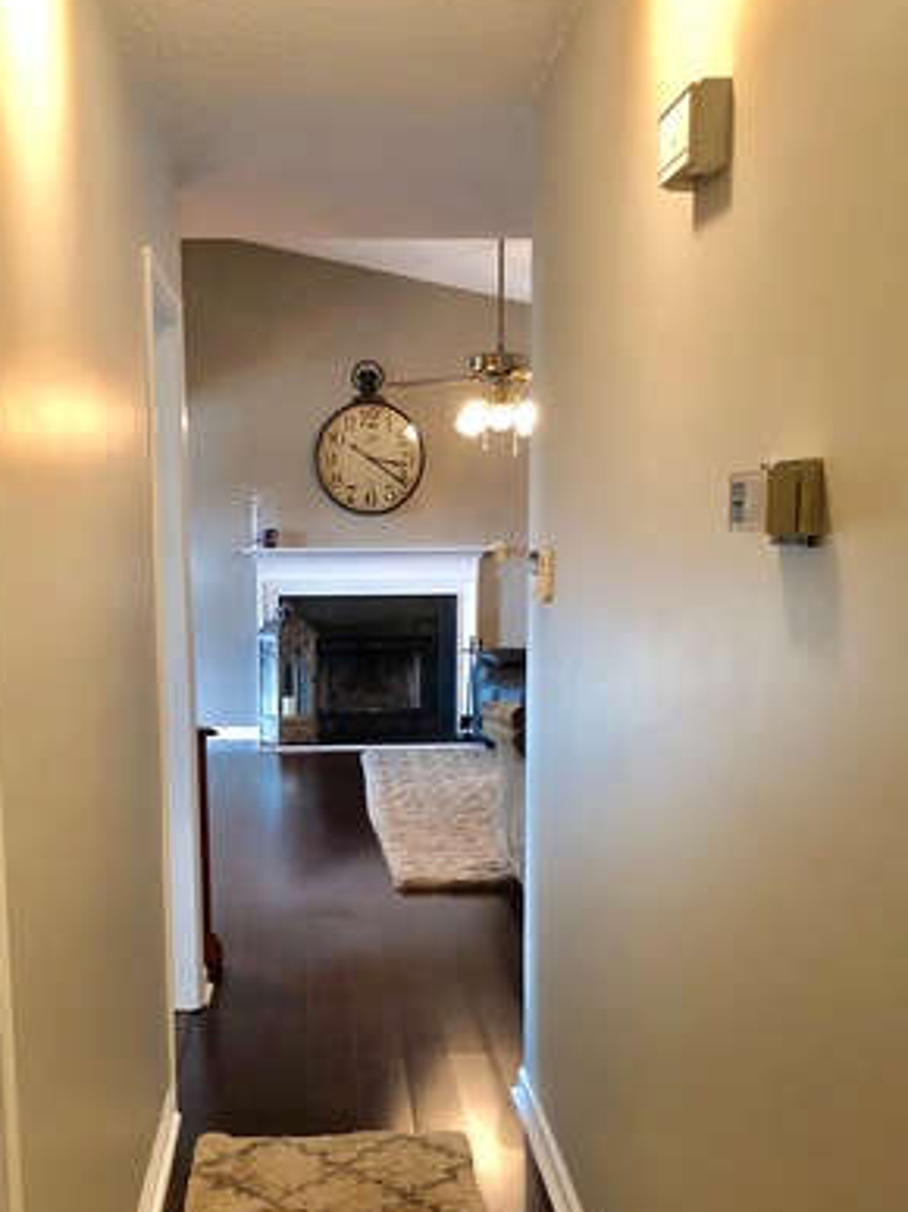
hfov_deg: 34.3
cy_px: 789
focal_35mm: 42
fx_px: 1470
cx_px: 387
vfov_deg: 44.3
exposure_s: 1/12
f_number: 1.8
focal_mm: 3.99
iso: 100
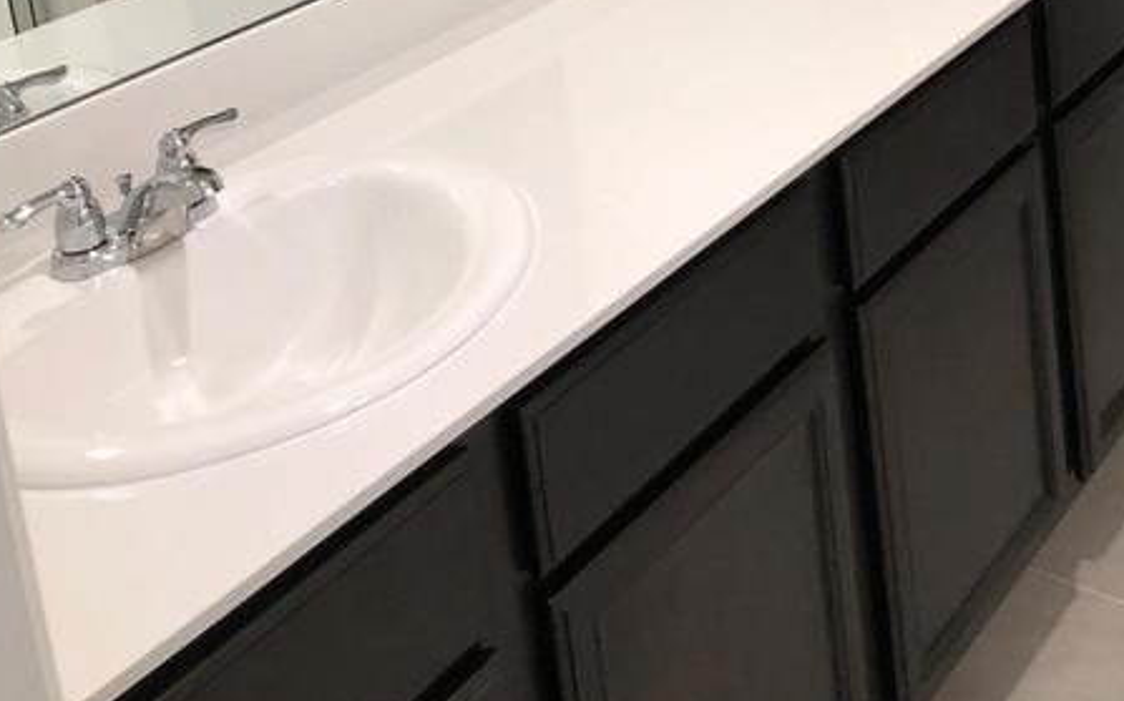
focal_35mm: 51
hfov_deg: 39.6
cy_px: -234
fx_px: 1562
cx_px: 609
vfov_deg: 22.4
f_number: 1.8
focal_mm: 4
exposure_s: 1/30
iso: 40
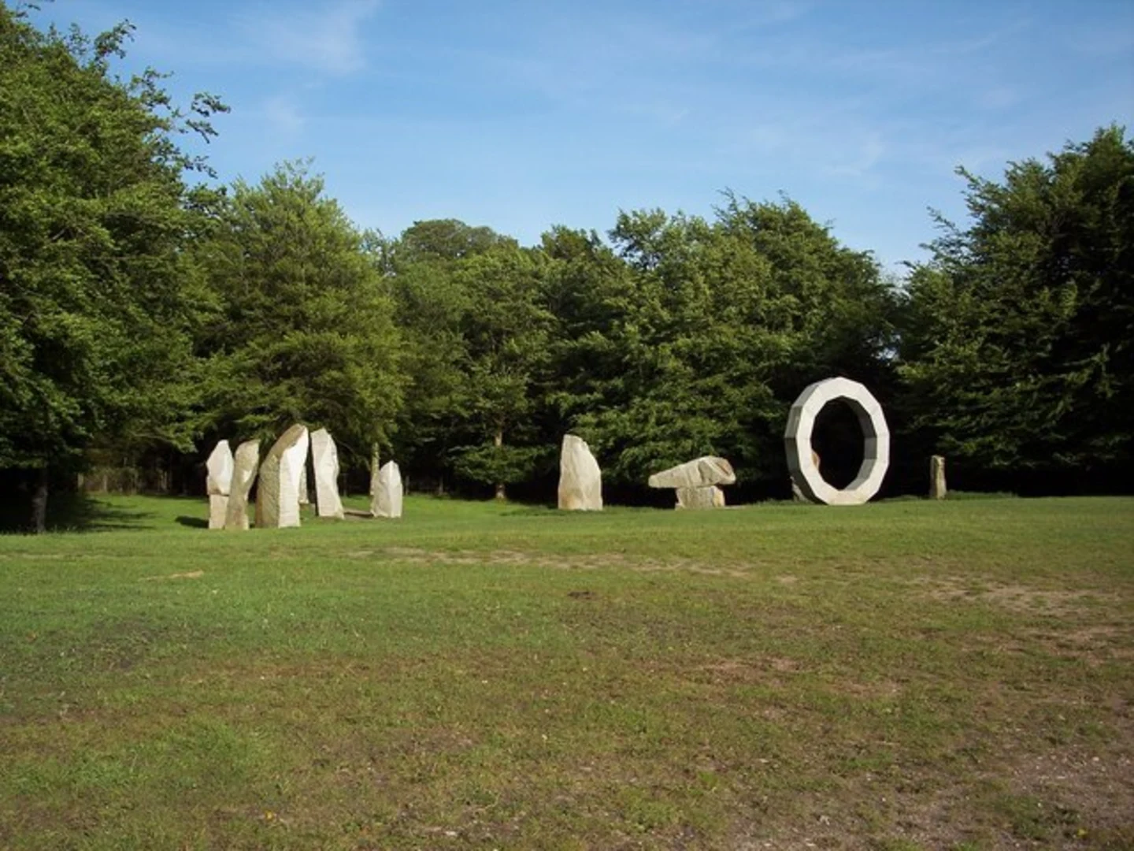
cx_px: 567
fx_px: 1278
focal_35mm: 39
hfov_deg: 47.9
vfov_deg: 36.8
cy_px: 426
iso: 100
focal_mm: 8
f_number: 4
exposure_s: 1/750
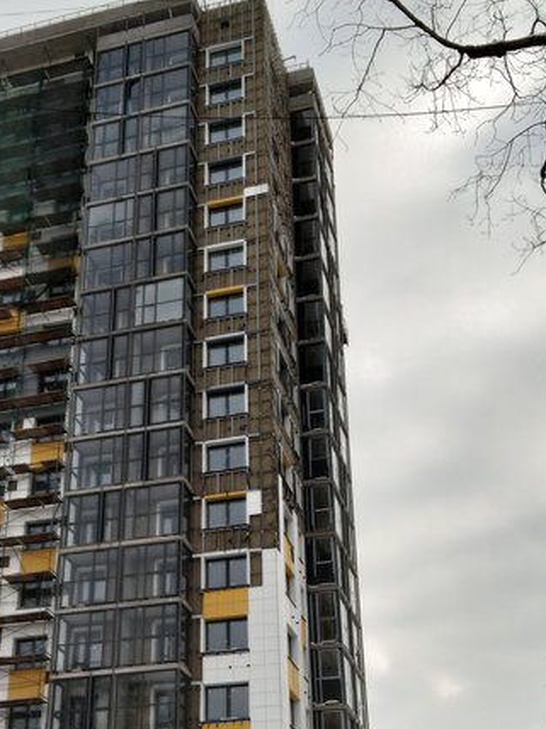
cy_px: 449
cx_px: 194
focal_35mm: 56
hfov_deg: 26.0
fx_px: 1179
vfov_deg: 34.2
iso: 50
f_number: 2.2
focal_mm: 3.65
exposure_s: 1/283
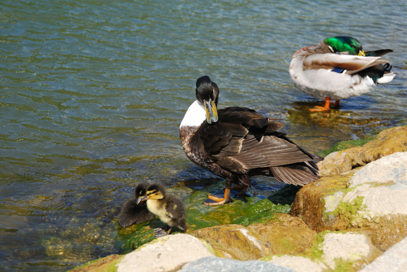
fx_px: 746
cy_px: 140
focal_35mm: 66
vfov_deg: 20.6
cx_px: 233
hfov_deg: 30.5
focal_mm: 38
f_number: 4.5
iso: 100
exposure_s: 1/400
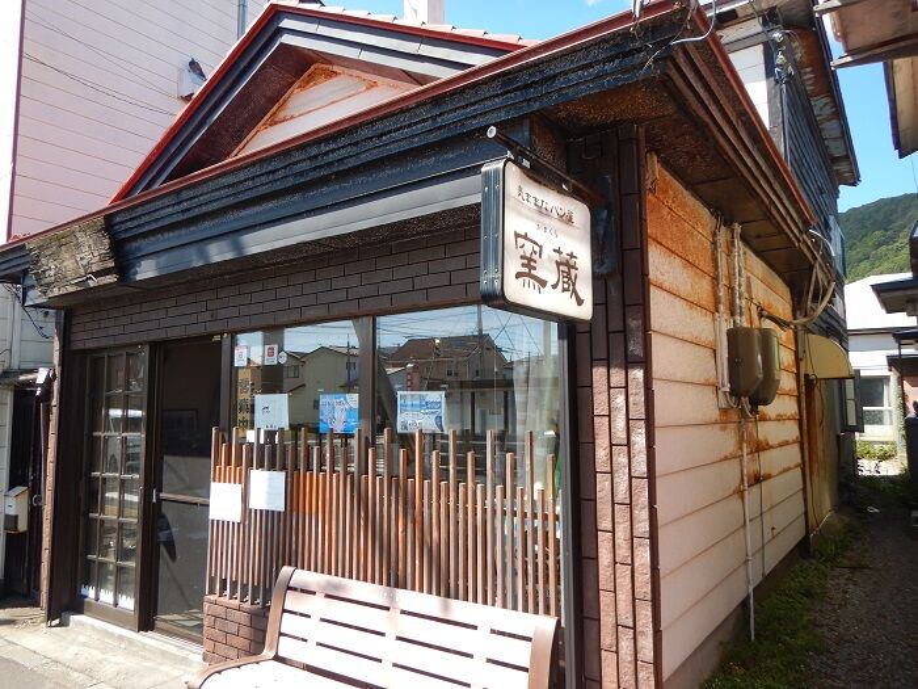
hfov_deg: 71.6
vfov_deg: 56.8
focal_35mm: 24
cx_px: 459
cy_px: 344
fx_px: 636
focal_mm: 4.3
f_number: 2.8
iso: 125
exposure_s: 1/640
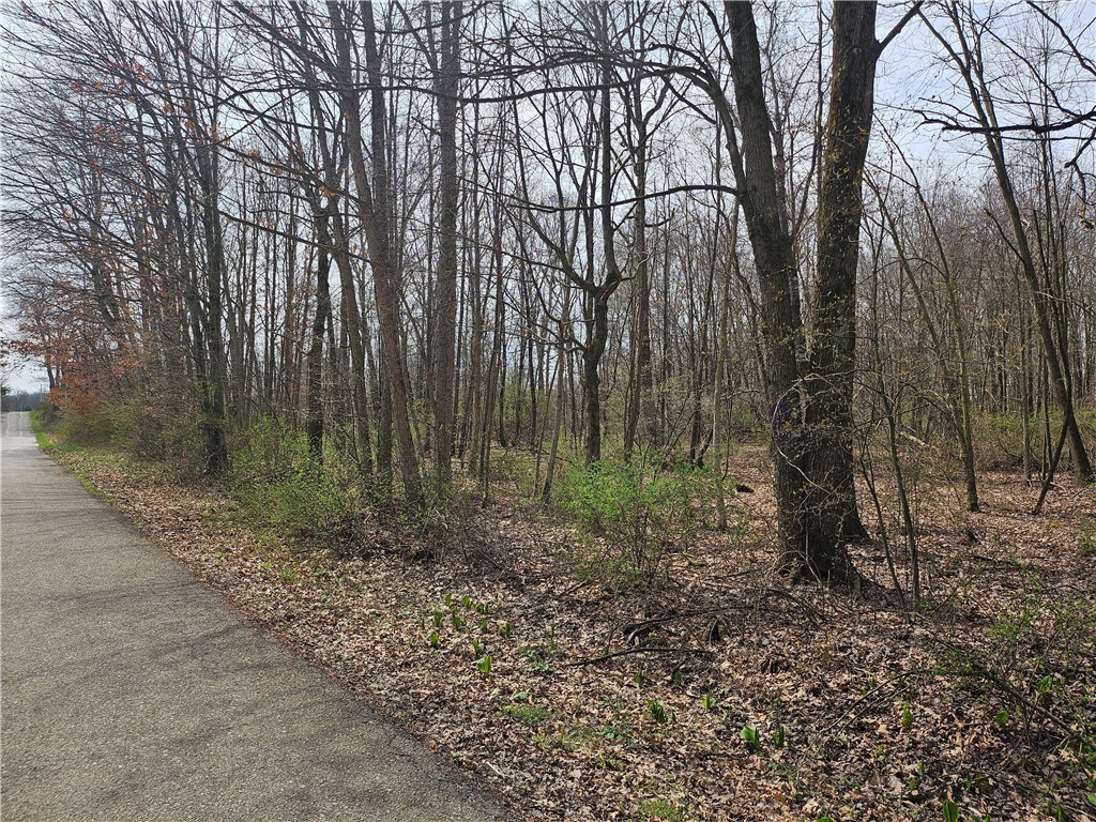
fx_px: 760
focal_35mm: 24
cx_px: 548
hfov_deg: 71.6
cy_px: 411
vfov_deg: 56.8
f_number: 1.8
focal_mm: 5
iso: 50
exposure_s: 1/3143
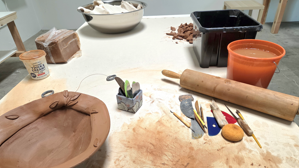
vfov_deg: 44.0
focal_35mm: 26
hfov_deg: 71.9
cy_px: 107
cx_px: 152
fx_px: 206
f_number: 1.8
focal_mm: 5.4
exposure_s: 1/182
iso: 160
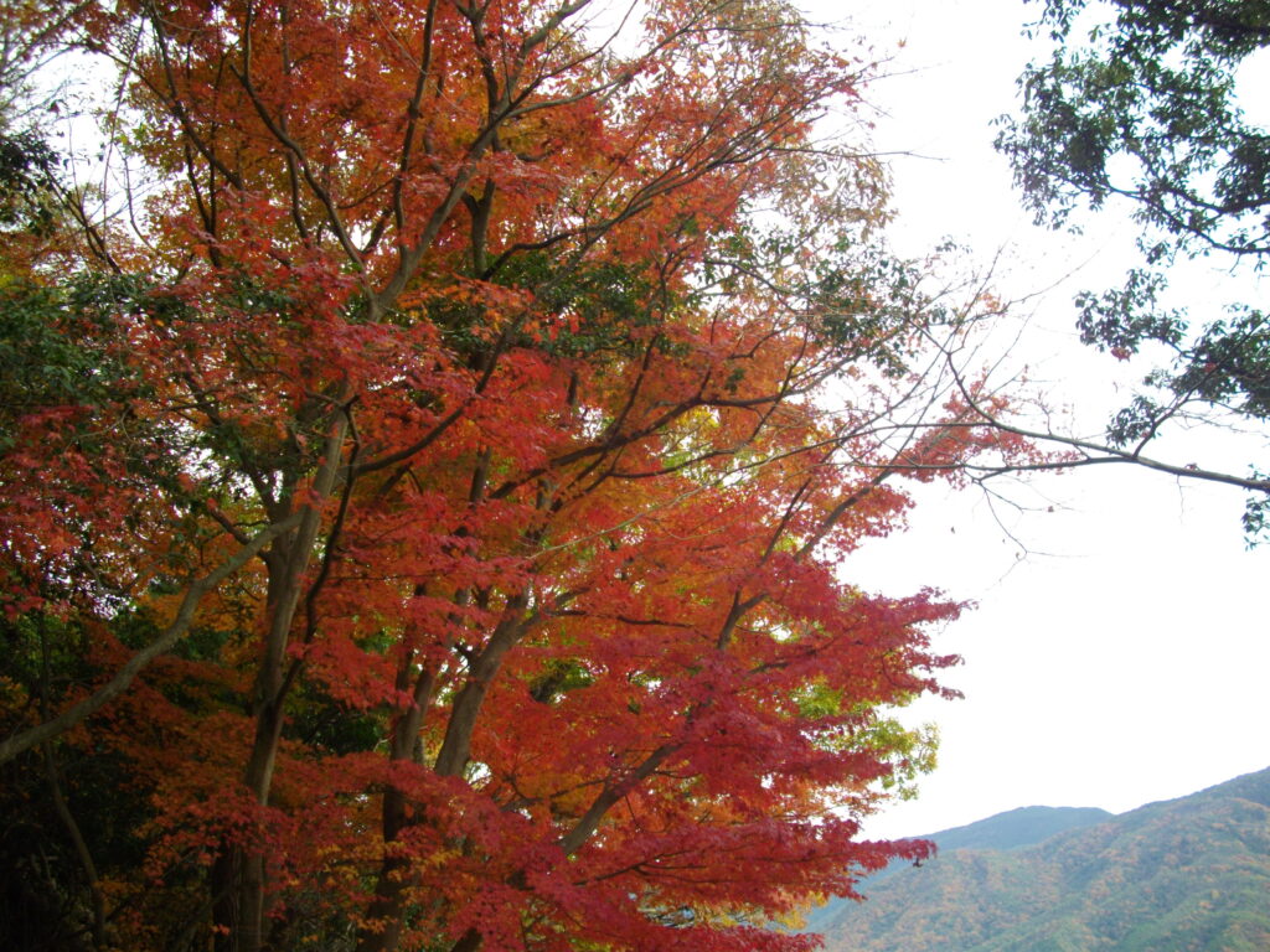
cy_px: 476
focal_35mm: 37
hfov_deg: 50.1
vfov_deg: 38.7
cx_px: 635
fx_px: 1357
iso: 100
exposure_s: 1/250
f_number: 2.8
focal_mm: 6.2
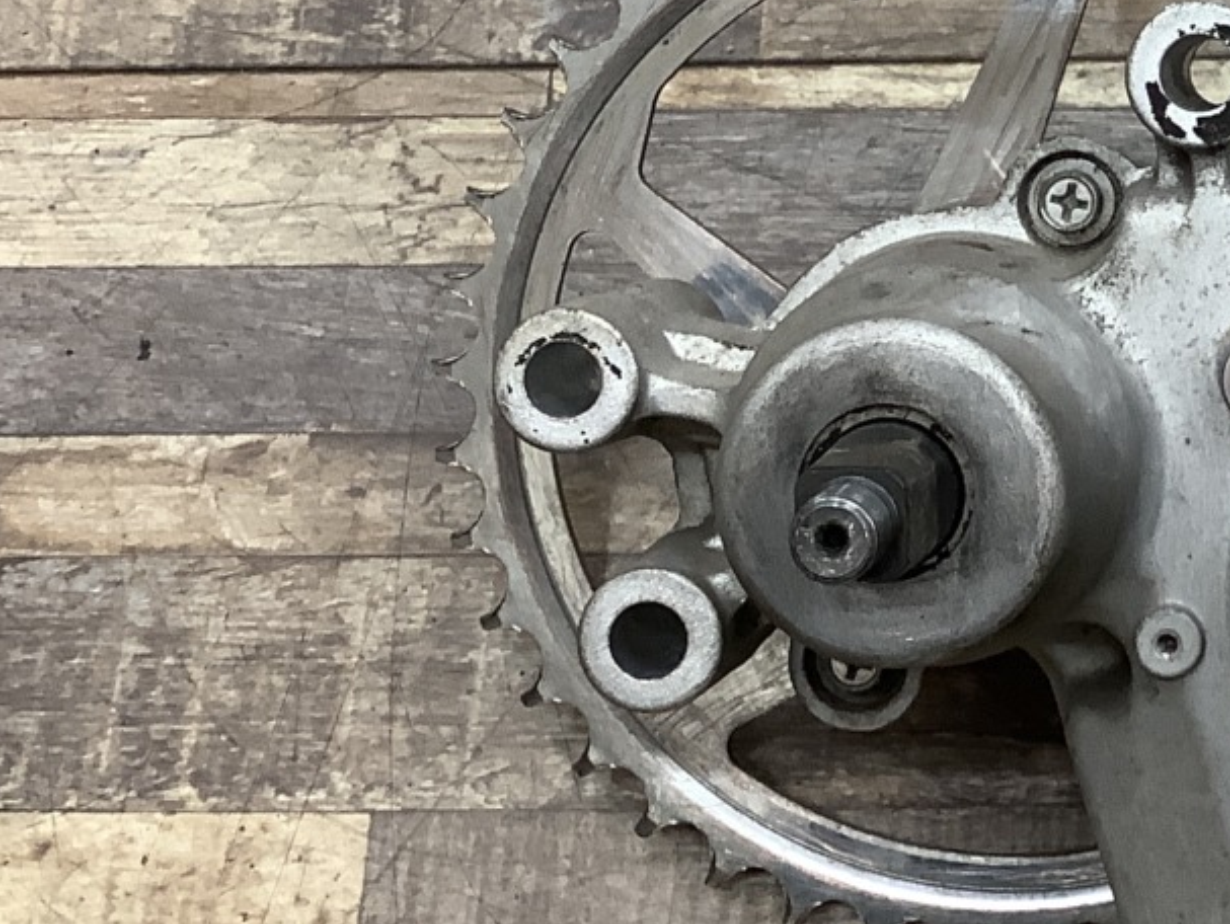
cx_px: 1305
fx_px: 2987
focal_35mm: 84
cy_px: 169
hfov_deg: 22.2
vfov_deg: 17.4
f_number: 2.4
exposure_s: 1/60
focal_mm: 3.3
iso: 125
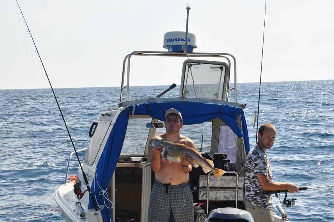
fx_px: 1279
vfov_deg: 9.9
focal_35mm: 138
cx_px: 167
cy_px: 111
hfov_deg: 14.9
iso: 400
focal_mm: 92
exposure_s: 1/200
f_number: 18
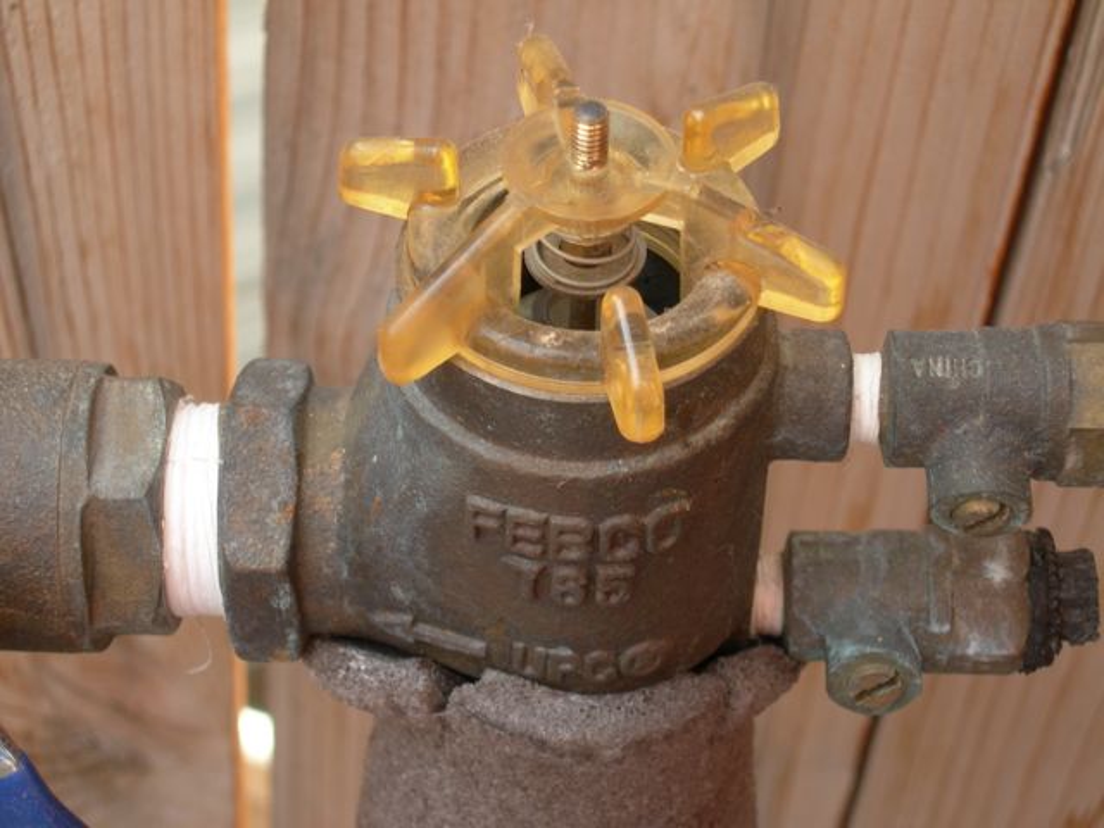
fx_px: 2934
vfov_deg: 16.1
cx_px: 552
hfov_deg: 21.3
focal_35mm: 92
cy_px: 414
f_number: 4.3
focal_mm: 19.1
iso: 50
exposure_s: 1/66.2
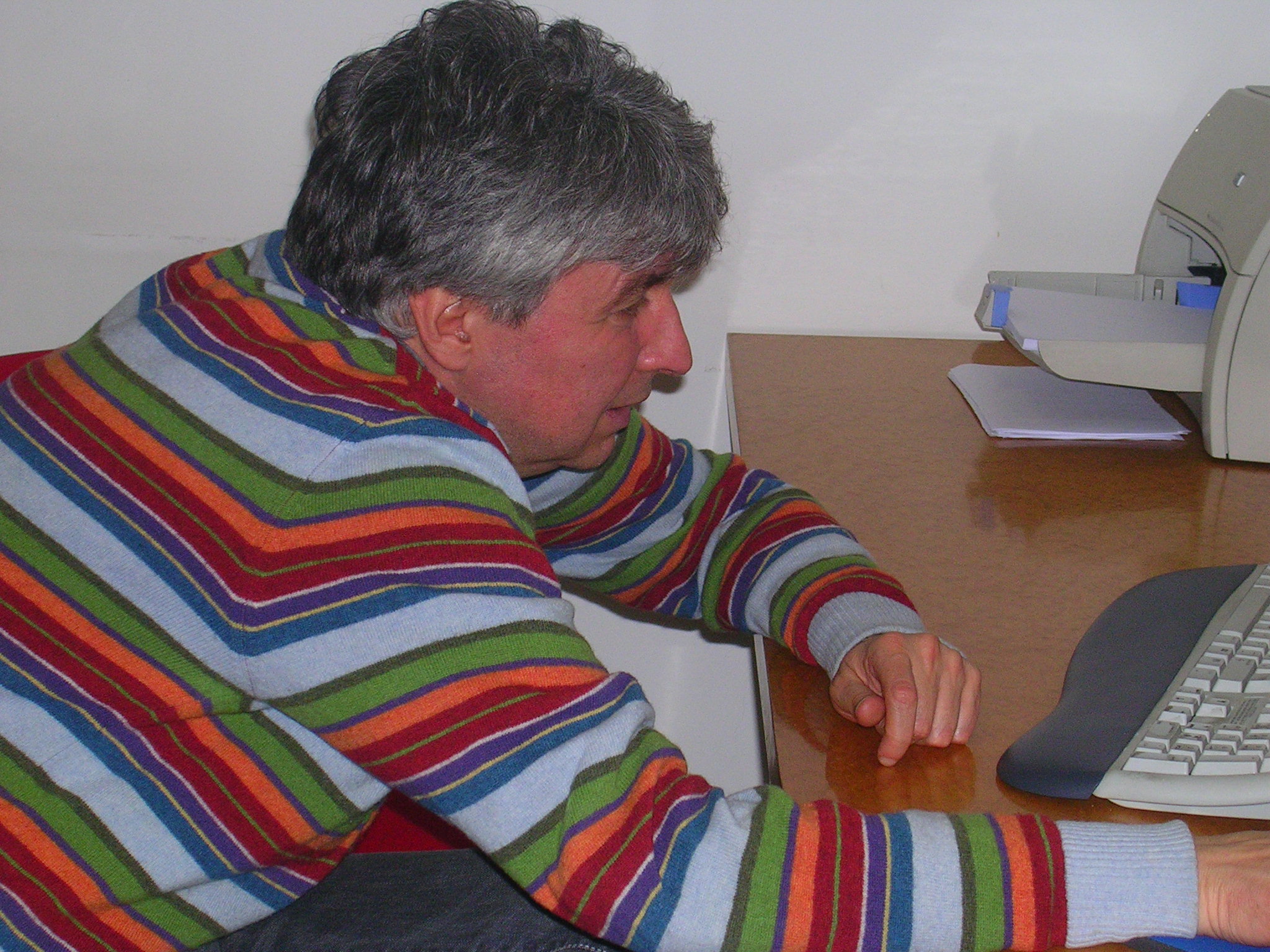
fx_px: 3339
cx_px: 635
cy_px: 476
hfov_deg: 21.5
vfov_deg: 16.2
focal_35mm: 91
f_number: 4.2
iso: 119
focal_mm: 13.7
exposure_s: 1/60.1
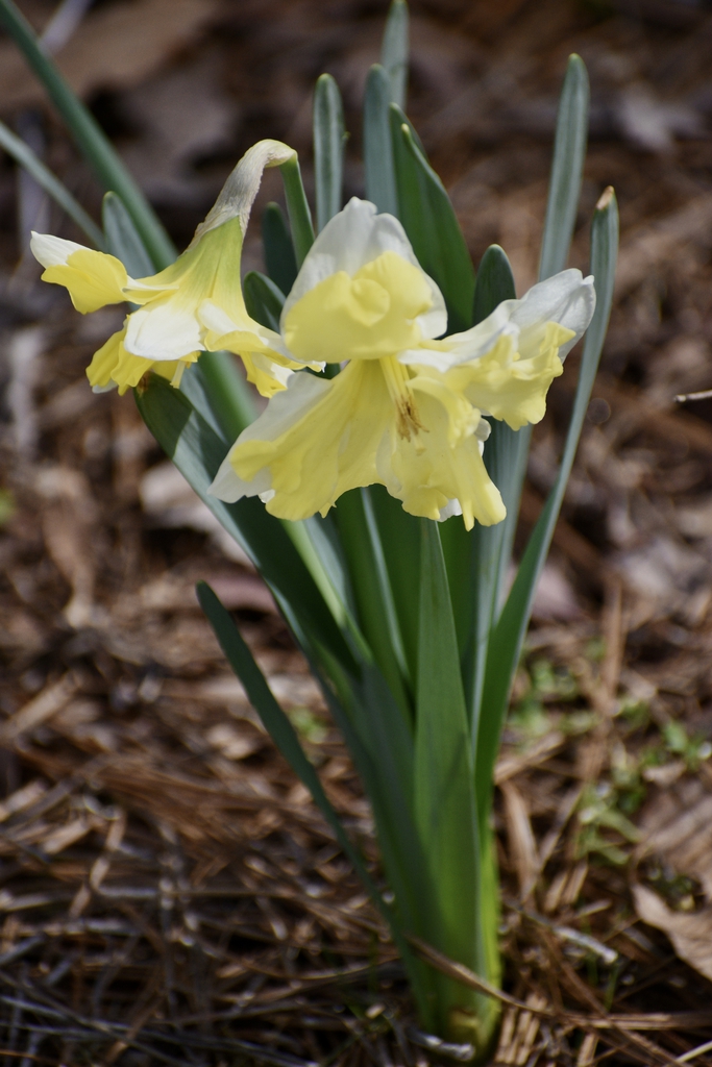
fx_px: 13344
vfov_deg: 4.6
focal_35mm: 450
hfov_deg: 3.1
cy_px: 534
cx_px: 356
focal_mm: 300
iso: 720
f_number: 6.3
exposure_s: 1/1600
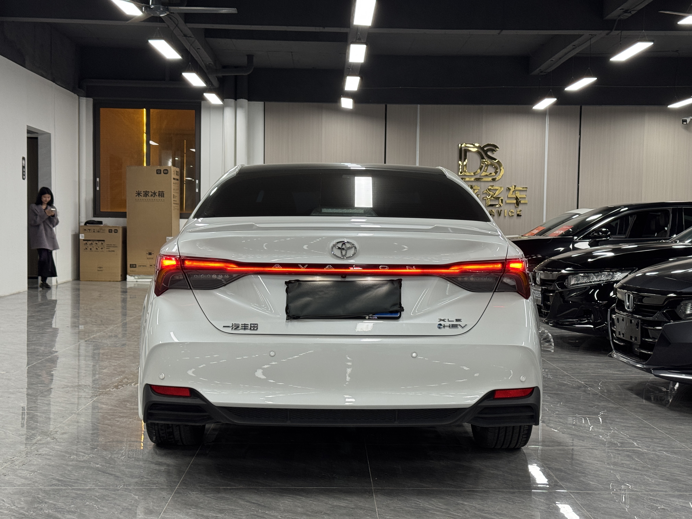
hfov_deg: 39.7
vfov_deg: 30.3
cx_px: 346
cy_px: 260
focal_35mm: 48
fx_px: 960
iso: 100
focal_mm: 6.76
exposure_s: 1/61
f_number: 1.78
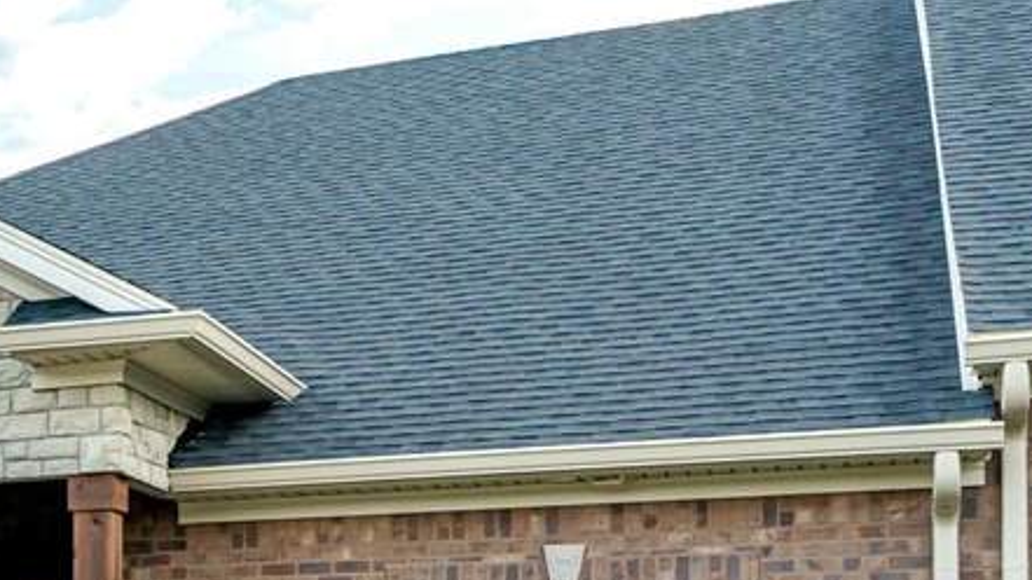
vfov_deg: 15.0
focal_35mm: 79
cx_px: -356
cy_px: 584
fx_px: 2162
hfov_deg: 23.4
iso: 640
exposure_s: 1/200
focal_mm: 26
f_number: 7.1
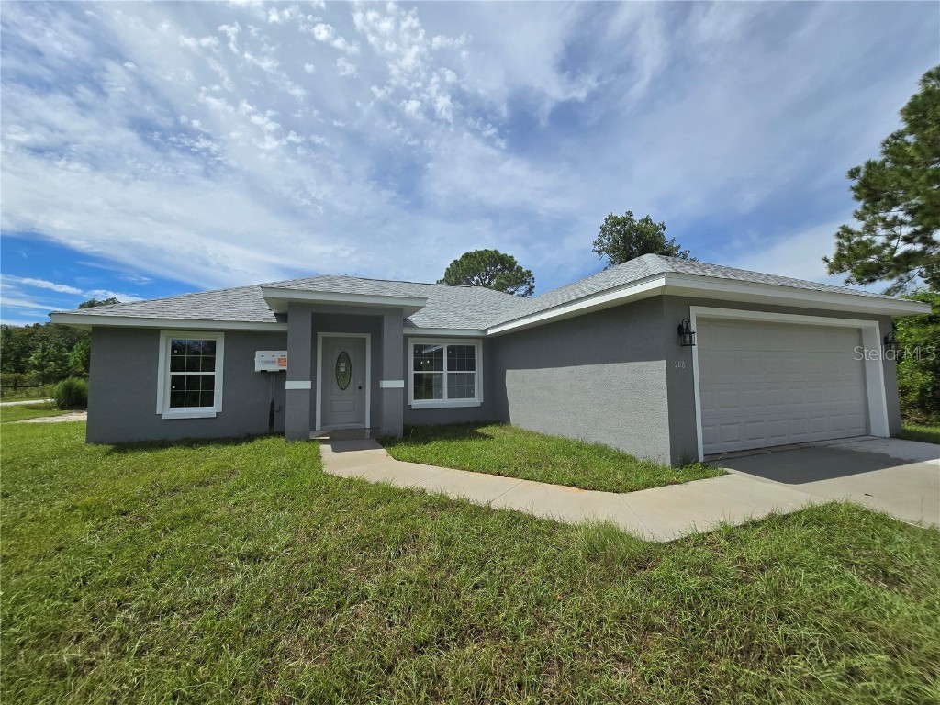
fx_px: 353
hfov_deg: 106.2
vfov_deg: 89.9
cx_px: 470
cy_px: 352
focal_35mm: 13
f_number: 2.2
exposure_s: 1/5061
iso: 50
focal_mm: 2.2
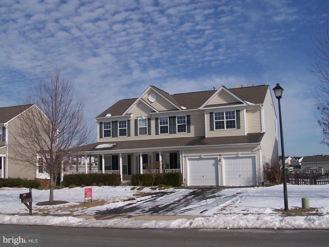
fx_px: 380
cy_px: 124
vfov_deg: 36.0
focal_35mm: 40
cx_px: 164
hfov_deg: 46.8
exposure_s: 1/800
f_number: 5.6
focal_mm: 6.7
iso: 80
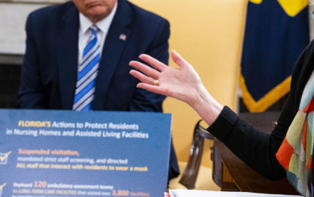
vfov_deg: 13.1
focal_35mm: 100
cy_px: 53
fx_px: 856
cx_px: 219
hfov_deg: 20.7
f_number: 4
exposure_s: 1/200
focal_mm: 54
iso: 5000
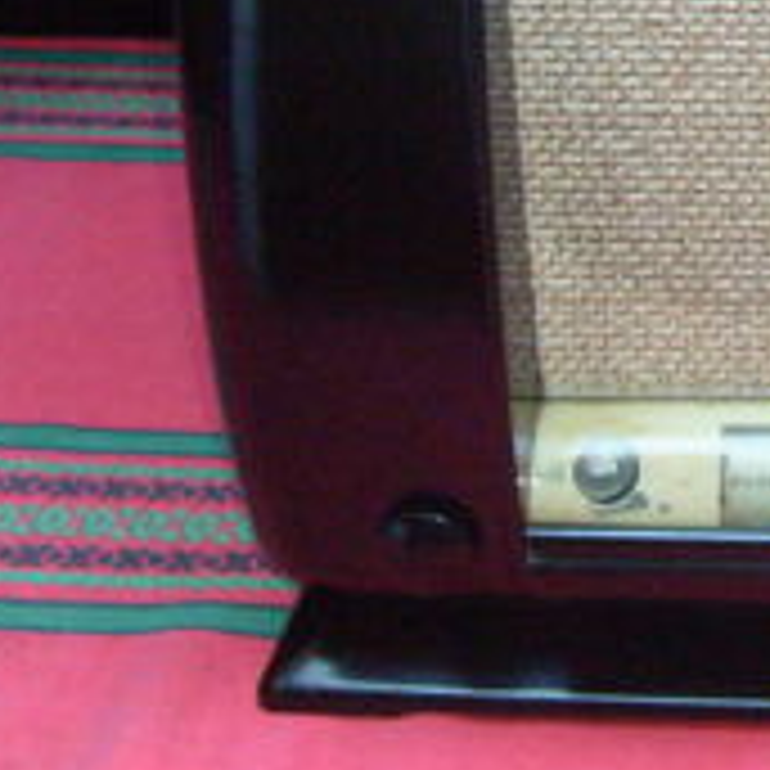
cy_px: 77
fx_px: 2189
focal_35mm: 87
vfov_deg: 19.6
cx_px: 1049
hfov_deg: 18.3
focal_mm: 5.8
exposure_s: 1/45
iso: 400
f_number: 2.8
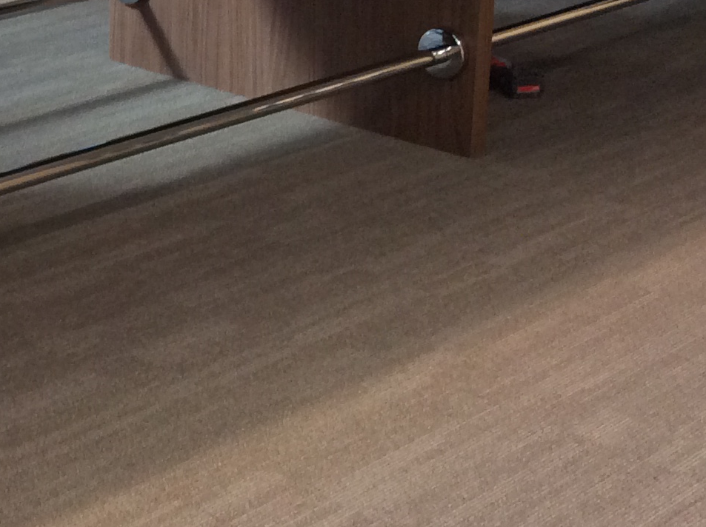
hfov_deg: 20.5
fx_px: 1772
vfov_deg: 16.5
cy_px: -21
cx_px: -229
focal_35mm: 87
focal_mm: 3.3
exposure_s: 1/24
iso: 64
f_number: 2.4
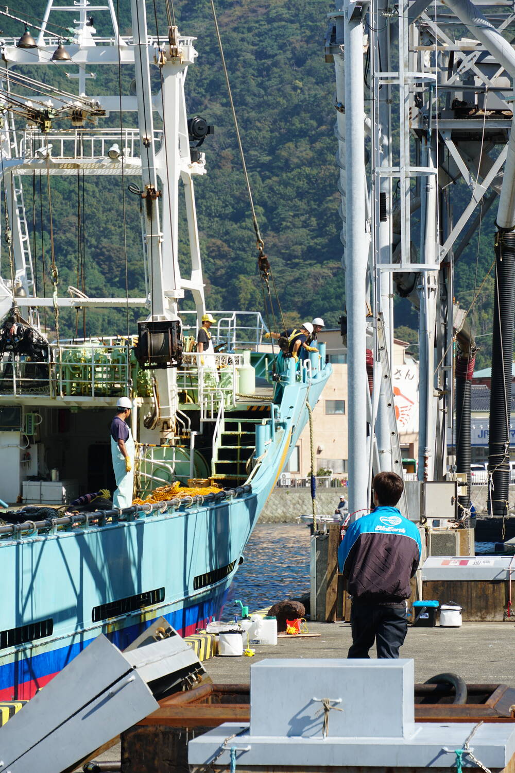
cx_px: 258
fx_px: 3186
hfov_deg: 9.2
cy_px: 386
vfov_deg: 13.8
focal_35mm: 148
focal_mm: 99
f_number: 8
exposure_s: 1/200
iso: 100
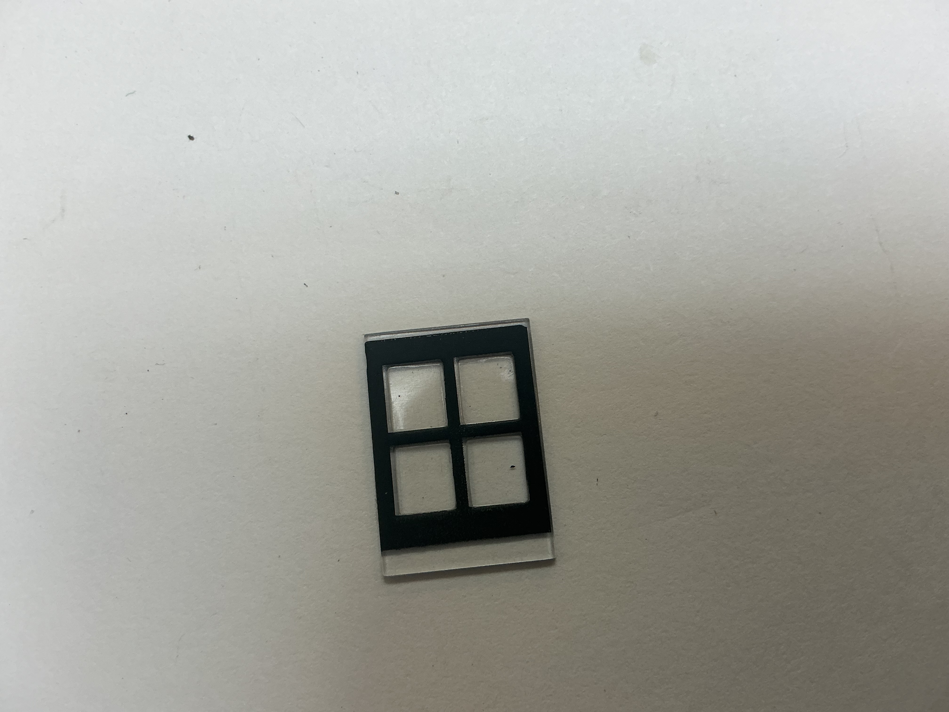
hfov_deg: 61.7
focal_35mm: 29
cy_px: 356
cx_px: 474
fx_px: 795
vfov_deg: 48.2
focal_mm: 3
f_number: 1.8
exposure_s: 1/120
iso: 40
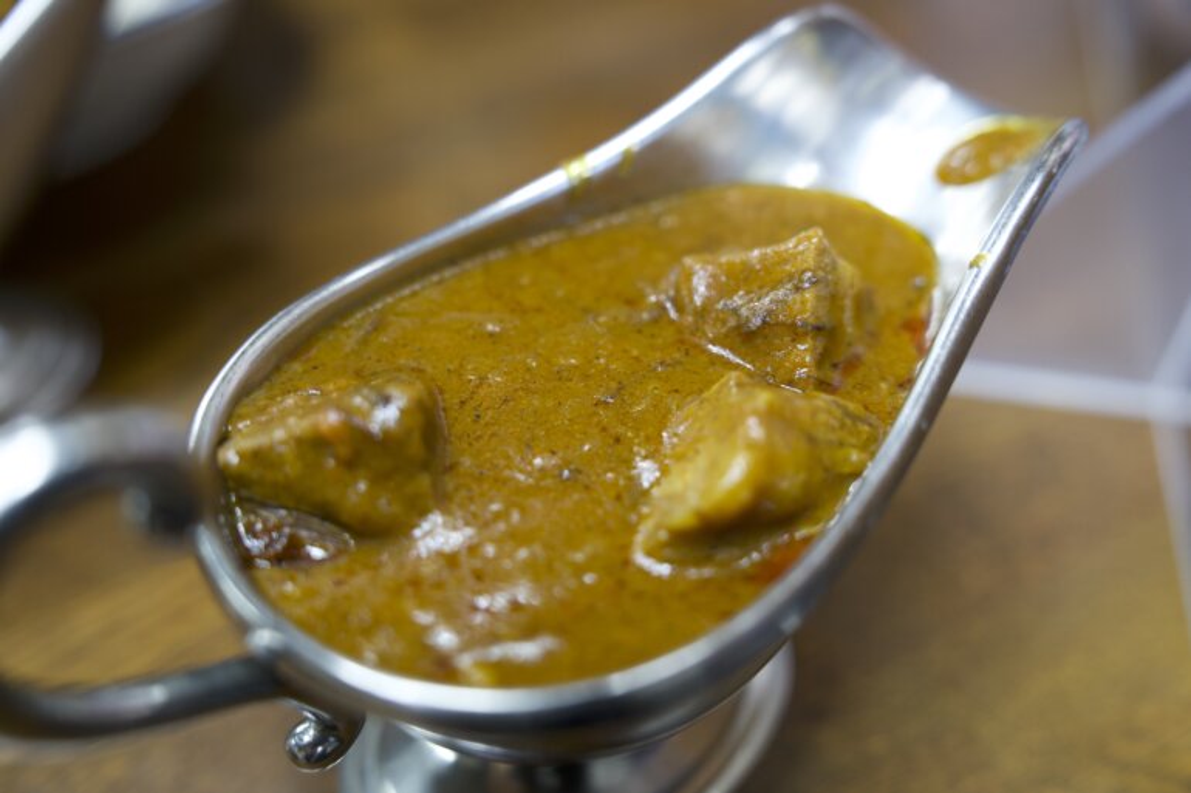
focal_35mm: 38
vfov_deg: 35.0
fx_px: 1257
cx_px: 596
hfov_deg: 50.7
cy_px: 396
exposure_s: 1/40
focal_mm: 38
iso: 800
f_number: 3.2
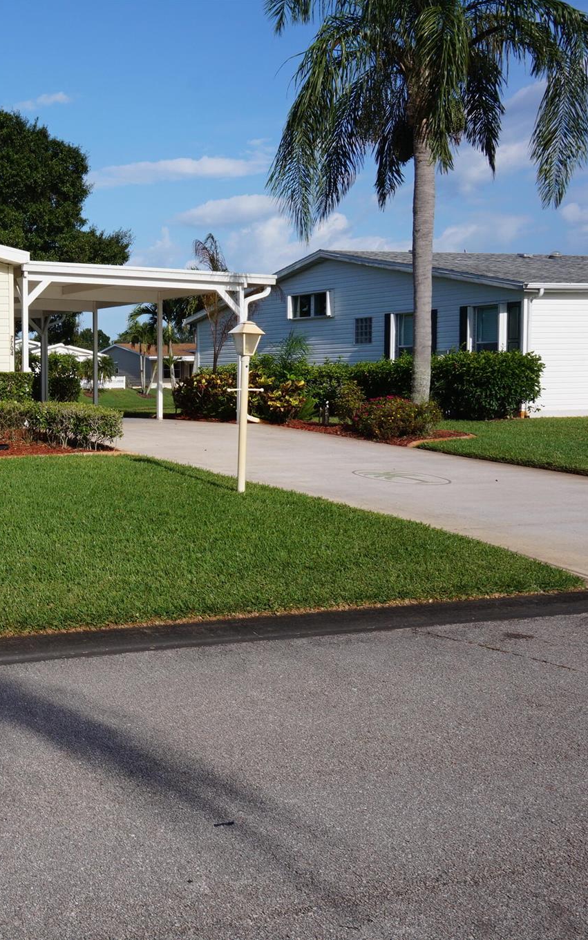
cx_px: -85
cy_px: 470
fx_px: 1179
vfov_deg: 43.5
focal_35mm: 46
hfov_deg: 25.6
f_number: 14
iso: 100
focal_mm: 20
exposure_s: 1/100
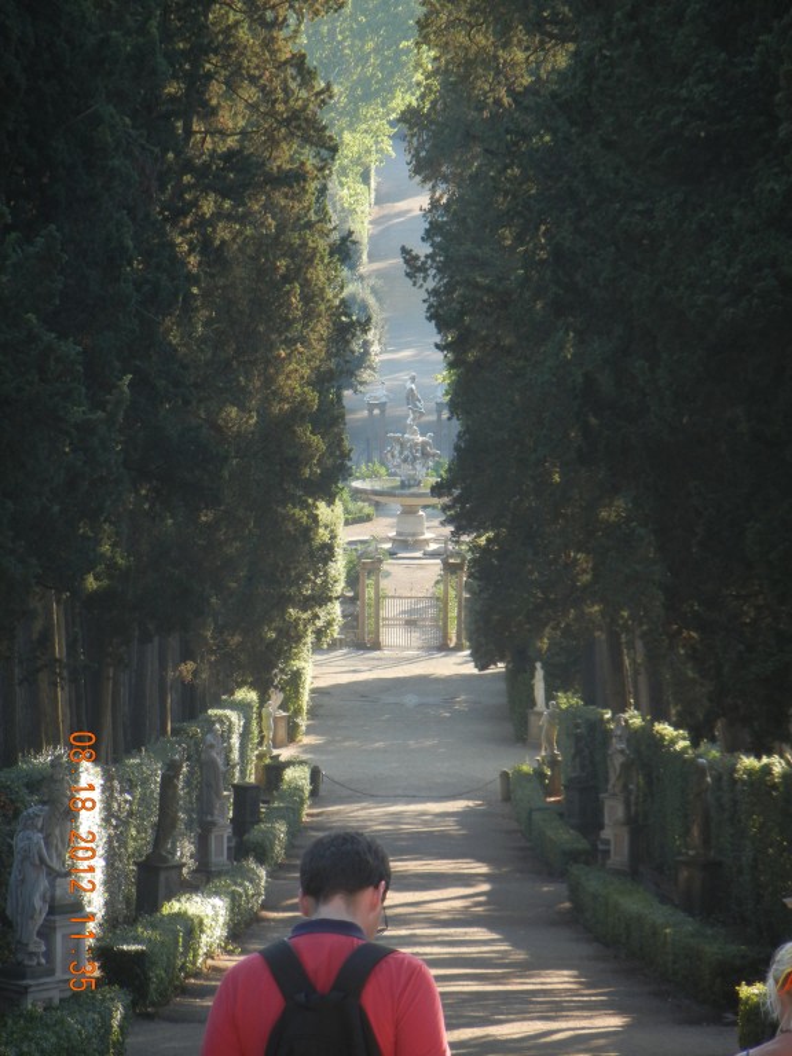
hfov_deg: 5.7
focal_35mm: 262
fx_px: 7993
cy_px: 528
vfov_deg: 7.6
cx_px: 396
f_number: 5.1
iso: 160
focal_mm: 47.2
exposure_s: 1/102
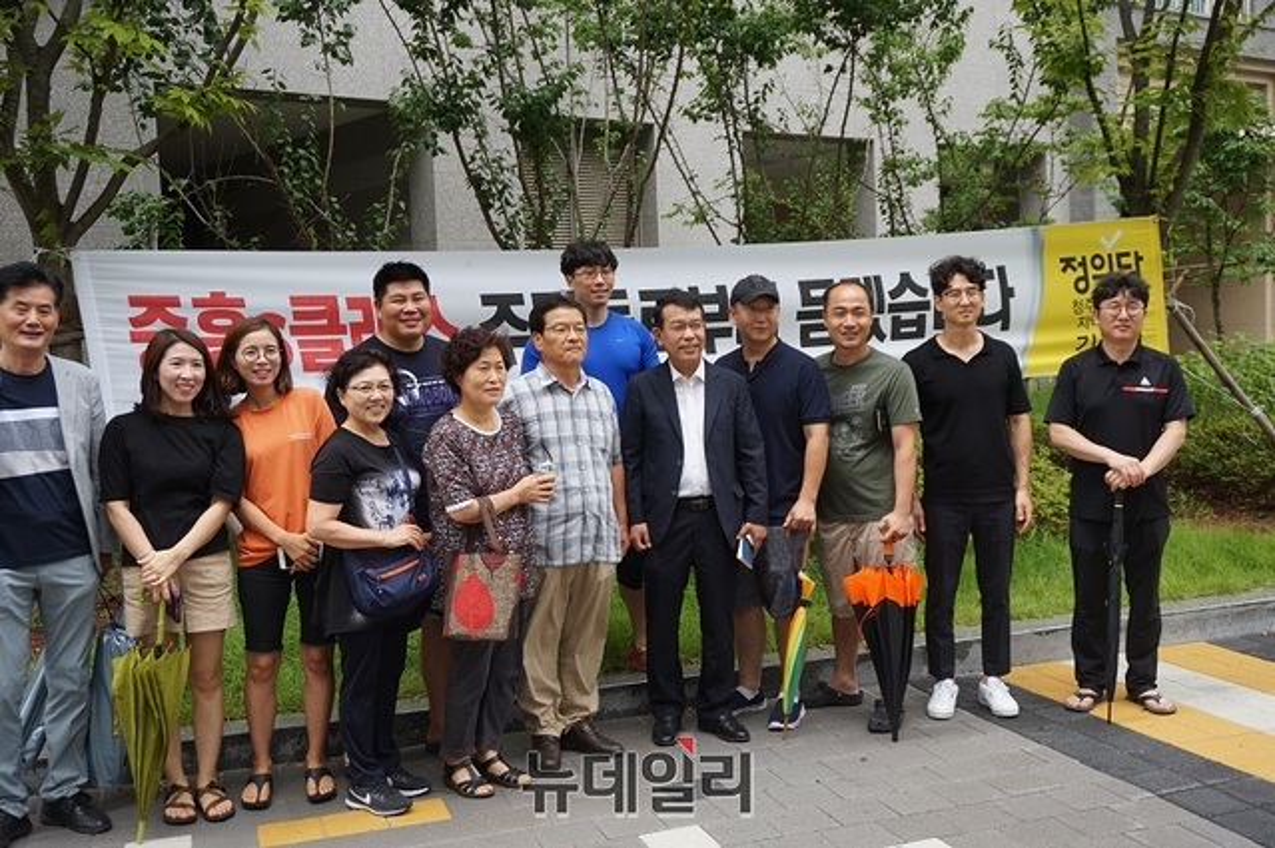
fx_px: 1274
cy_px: 424
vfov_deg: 36.8
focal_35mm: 36
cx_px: 638
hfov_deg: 53.2
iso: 100
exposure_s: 1/160
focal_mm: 24
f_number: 4.5
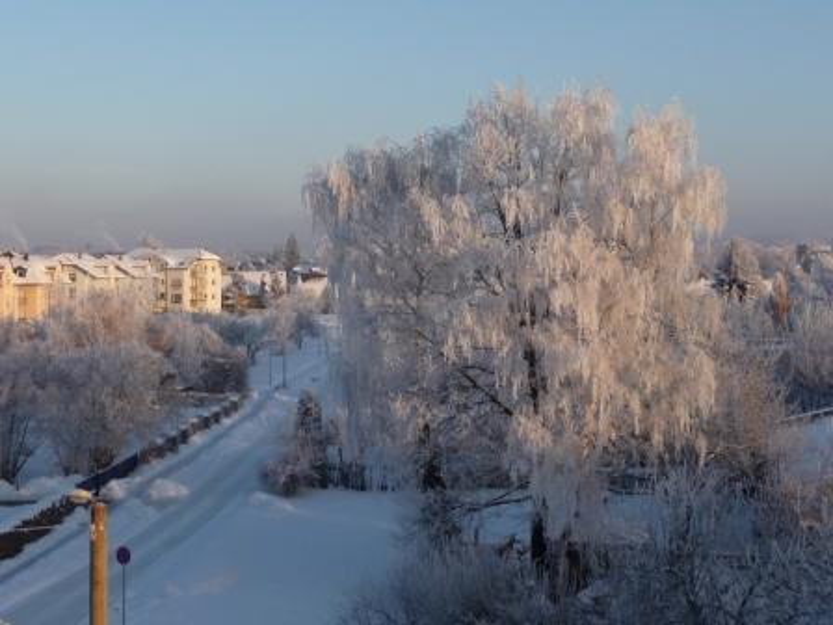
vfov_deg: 23.7
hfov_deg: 31.2
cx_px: 416
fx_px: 1492
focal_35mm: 62
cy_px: 312
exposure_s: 1/500
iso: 100
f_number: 4.2
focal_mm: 8
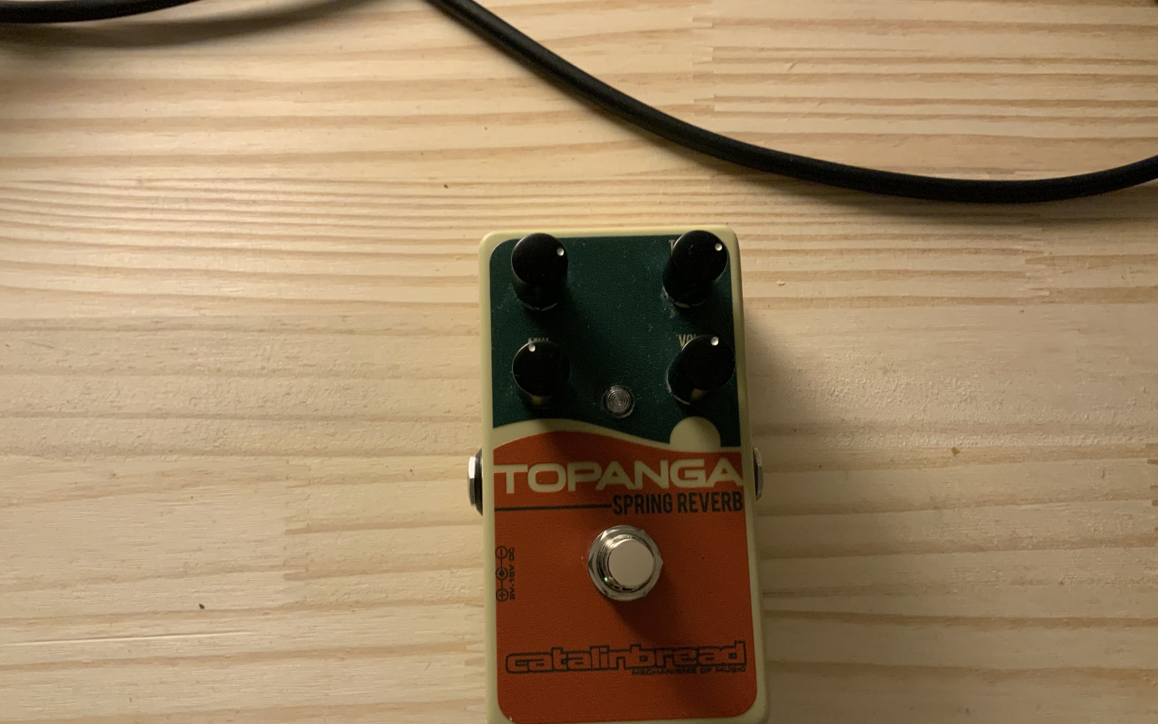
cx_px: 582
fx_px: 978
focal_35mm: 31
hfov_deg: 61.2
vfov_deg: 40.5
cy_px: 409
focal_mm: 3
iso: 125
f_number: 1.8
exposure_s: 1/60
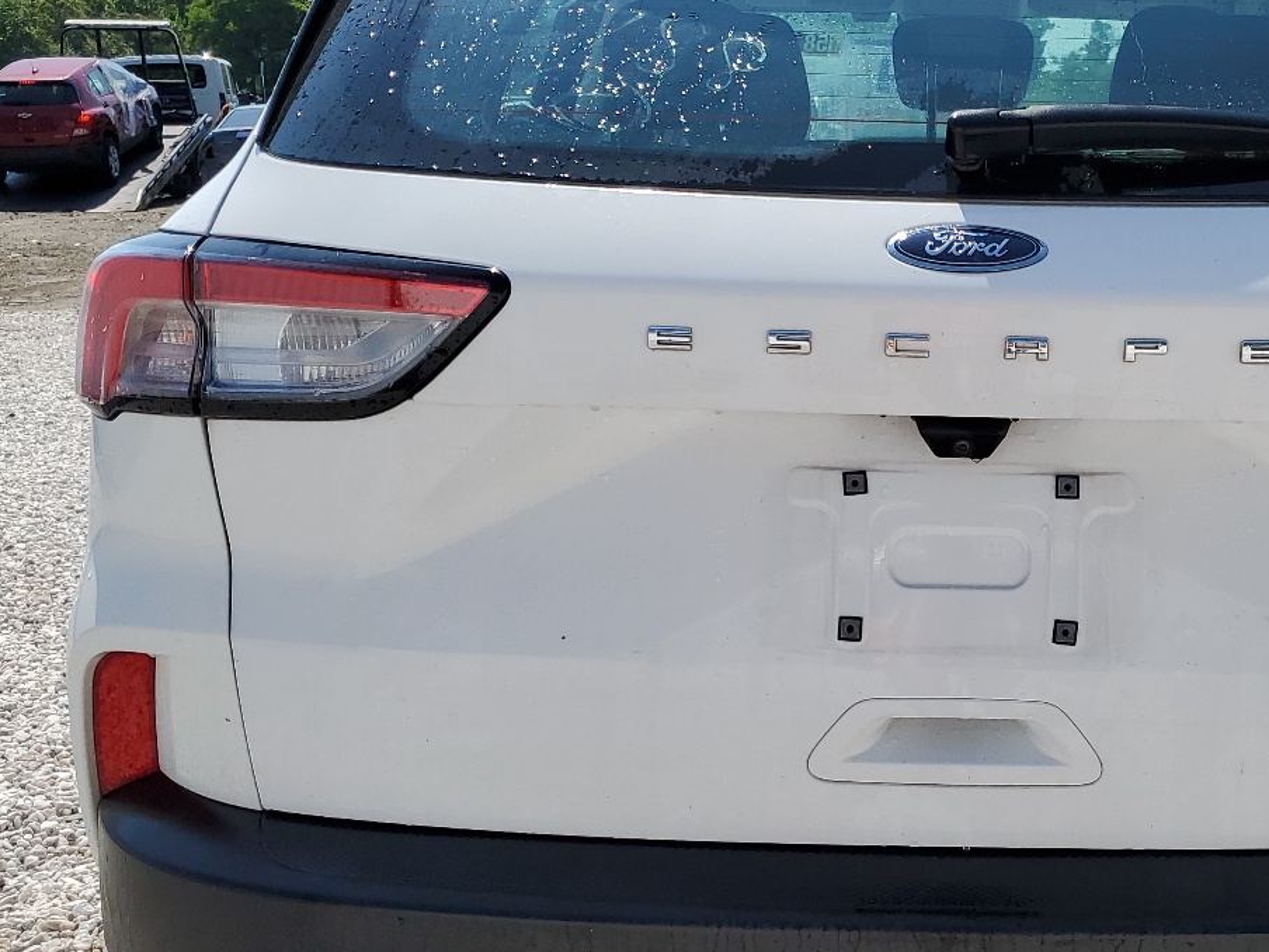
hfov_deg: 39.8
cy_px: 480
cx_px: 987
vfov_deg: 31.5
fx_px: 1686
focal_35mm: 46
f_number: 1.5
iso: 50
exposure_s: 1/5000
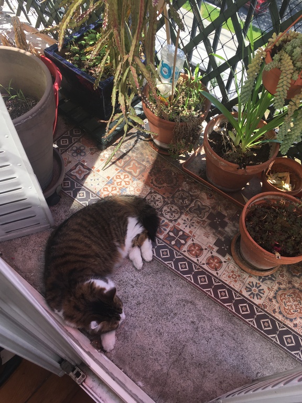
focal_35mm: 29
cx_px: 151
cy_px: 202
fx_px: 337
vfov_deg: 61.7
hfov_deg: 48.2
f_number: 2.2
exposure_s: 1/343
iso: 25
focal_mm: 4.15
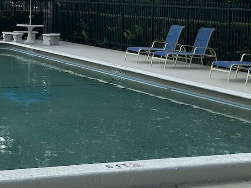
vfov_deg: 15.9
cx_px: -9
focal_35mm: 91
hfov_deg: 20.7
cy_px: -7
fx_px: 659
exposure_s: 1/5882
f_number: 1.5
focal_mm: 5.7
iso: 50
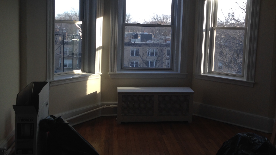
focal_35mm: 40
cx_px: 149
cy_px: 52
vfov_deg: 29.5
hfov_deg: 50.4
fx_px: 293
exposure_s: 1/150
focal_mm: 4.12
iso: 50
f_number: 2.4
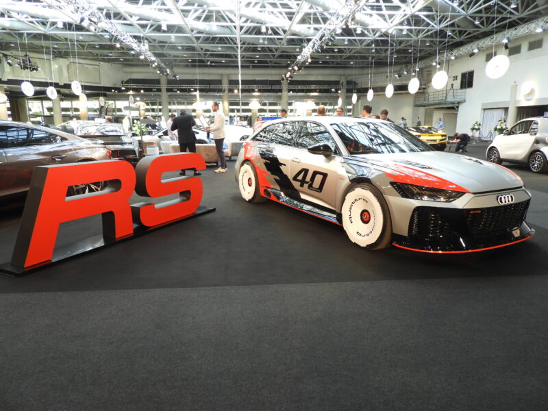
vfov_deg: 56.8
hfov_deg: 71.6
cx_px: 274
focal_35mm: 24
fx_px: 380
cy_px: 206
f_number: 3.3
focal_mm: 4.3
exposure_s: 1/30
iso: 100
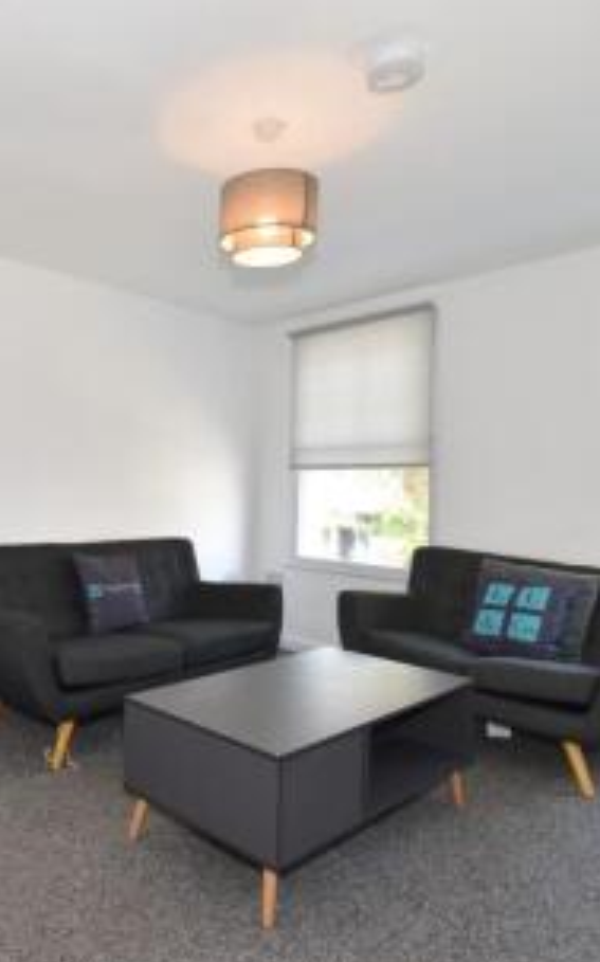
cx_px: 92
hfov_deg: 47.3
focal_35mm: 24
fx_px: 629
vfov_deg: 74.8
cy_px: 494
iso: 100
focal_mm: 10
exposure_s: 1/10
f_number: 6.3
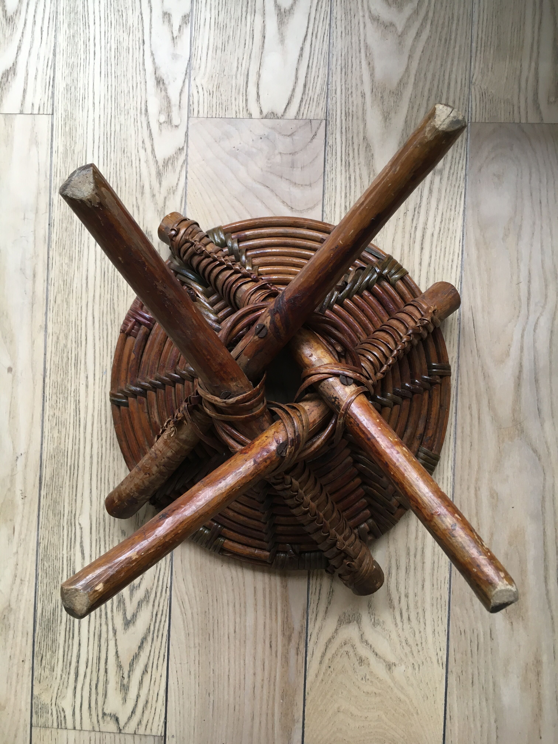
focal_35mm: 29
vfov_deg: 61.7
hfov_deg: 48.2
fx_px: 623
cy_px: 372
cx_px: 279
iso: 100
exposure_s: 1/33
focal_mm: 4.15
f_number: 2.2
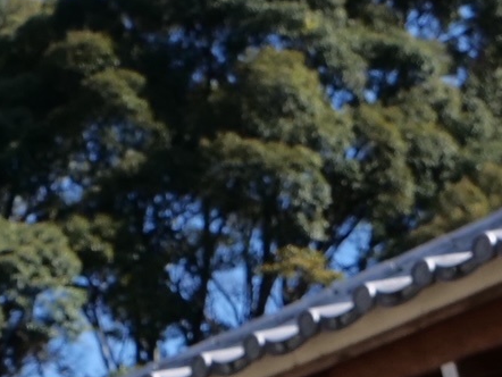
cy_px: 746
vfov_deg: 6.8
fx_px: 3062
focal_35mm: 211
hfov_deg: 9.3
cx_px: 48
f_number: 6.3
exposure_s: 1/400
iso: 200
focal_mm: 18
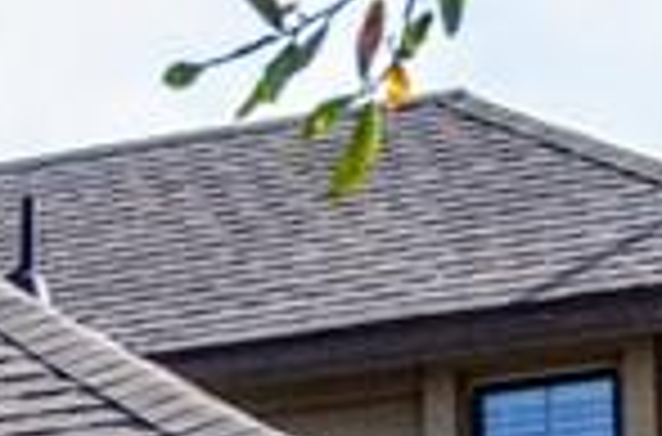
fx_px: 3666
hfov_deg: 9.8
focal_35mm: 200
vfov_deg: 6.2
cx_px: -534
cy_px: 1328
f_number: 6.3
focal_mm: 18
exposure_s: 1/4000
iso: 1250
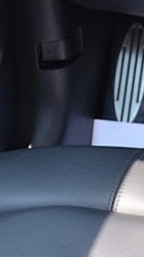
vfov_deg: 14.7
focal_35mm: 145
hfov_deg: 8.3
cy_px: 22
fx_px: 985
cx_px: 136
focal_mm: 18
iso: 320
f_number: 3.5
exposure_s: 1/125
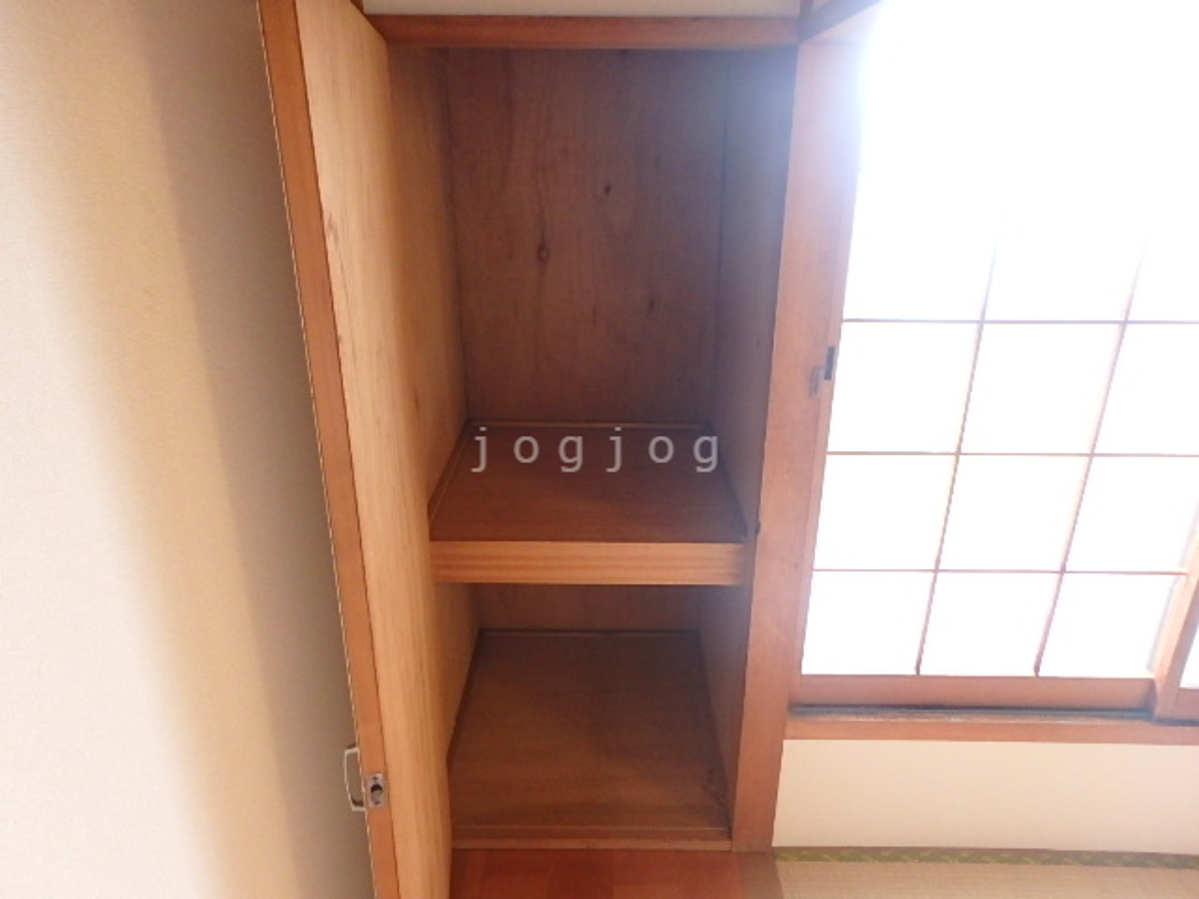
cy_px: 450
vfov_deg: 63.4
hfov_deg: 79.0
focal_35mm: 21
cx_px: 600
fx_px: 727
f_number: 3.5
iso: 500
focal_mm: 3.7
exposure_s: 1/30
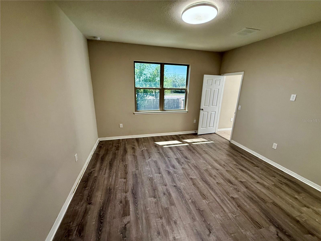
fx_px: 130
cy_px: 120
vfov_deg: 85.7
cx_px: 160
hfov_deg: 102.1
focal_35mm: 14
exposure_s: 1/120
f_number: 2.2
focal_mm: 2.22
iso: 320
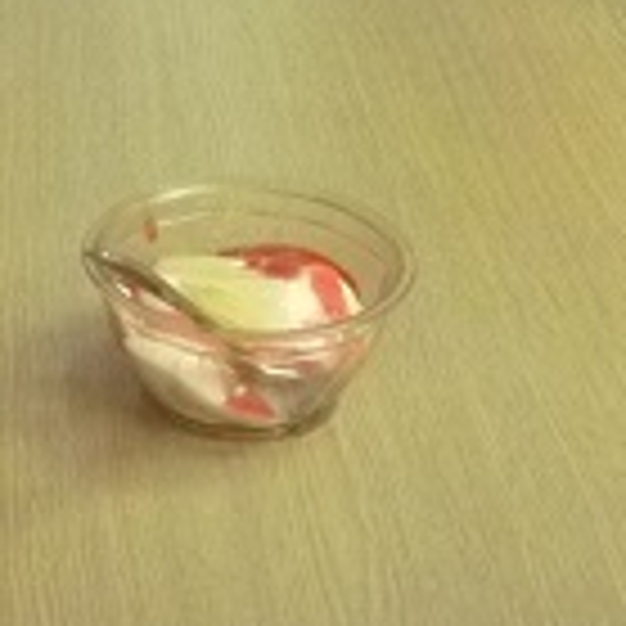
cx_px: 216
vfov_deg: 15.1
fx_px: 2271
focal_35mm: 111
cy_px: -155
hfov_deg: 15.7
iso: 800
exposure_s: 1/60
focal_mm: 6.3
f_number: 3.5
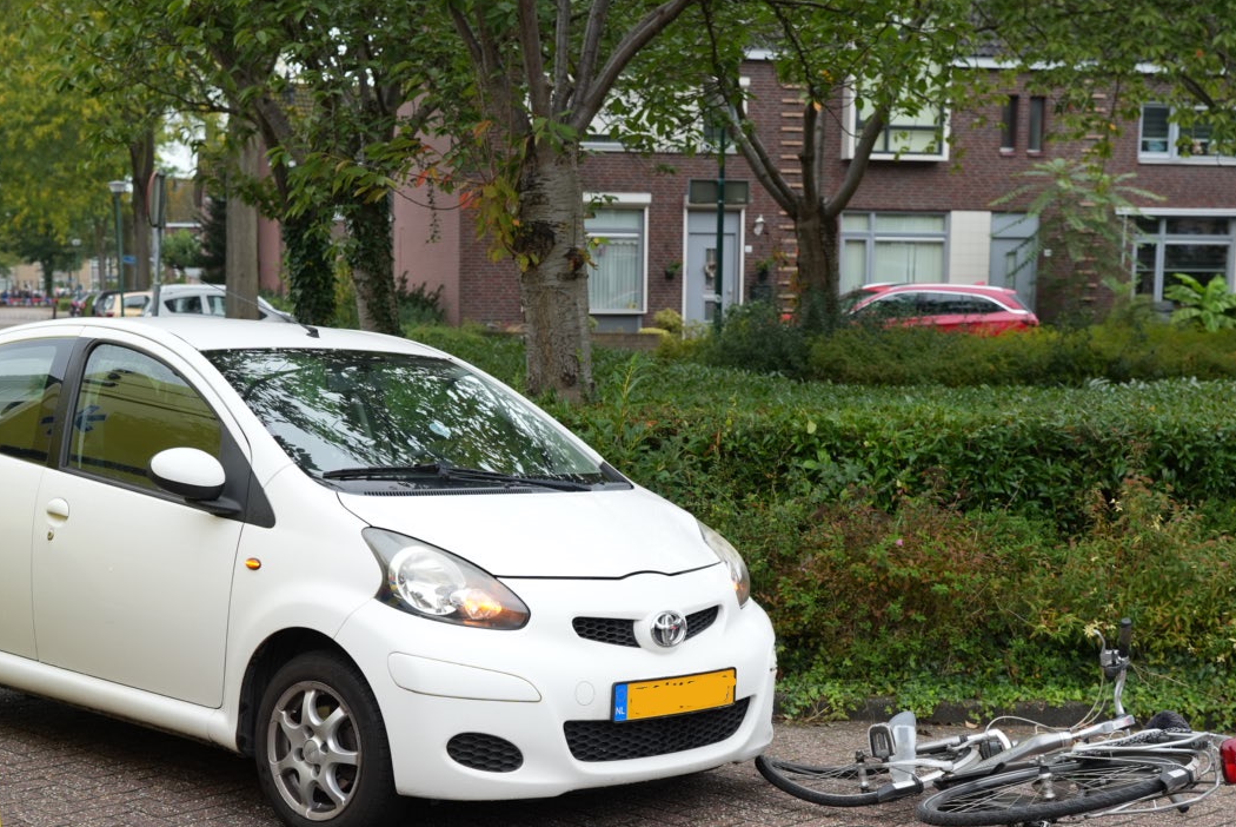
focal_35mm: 60
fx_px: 2062
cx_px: 547
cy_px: 624
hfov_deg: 33.3
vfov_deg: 22.4
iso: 200
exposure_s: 1/160
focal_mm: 39
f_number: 4
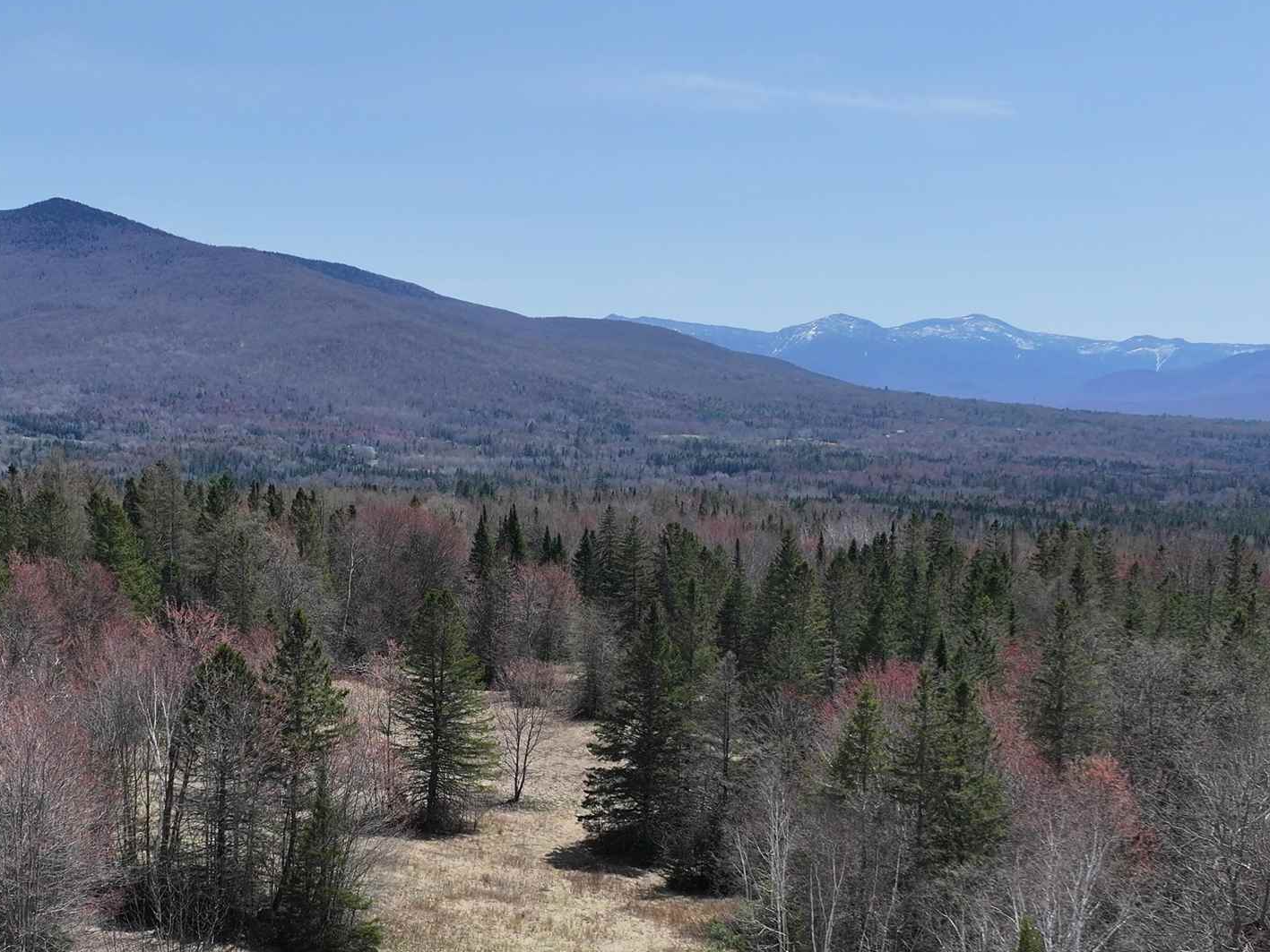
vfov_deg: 27.8
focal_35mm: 52
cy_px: 664
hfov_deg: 36.3
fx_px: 1908
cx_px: 381
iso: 190
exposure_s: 1/3200
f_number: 2.8
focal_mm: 12.29
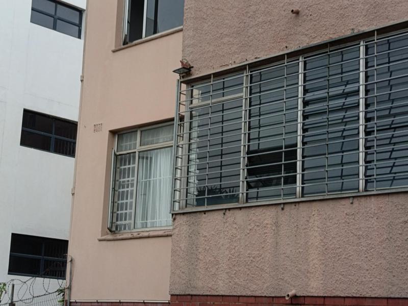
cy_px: 153
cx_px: 204
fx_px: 849
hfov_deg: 27.0
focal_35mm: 72
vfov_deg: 20.4
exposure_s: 1/100
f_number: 1.75
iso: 154
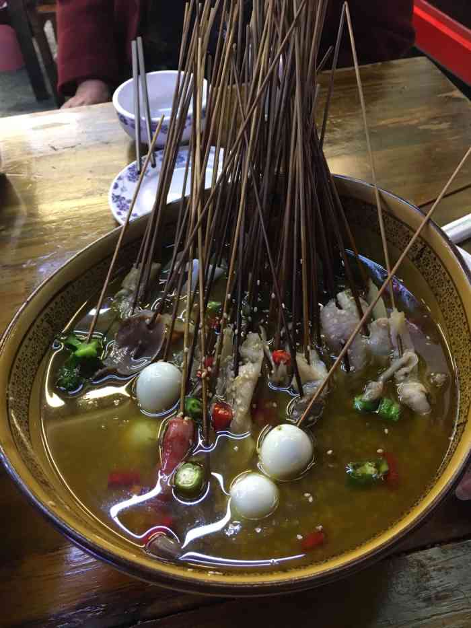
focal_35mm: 29
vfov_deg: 61.7
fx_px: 526
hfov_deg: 48.2
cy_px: 314
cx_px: 236
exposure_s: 1/25
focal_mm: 4.15
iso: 200
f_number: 2.2
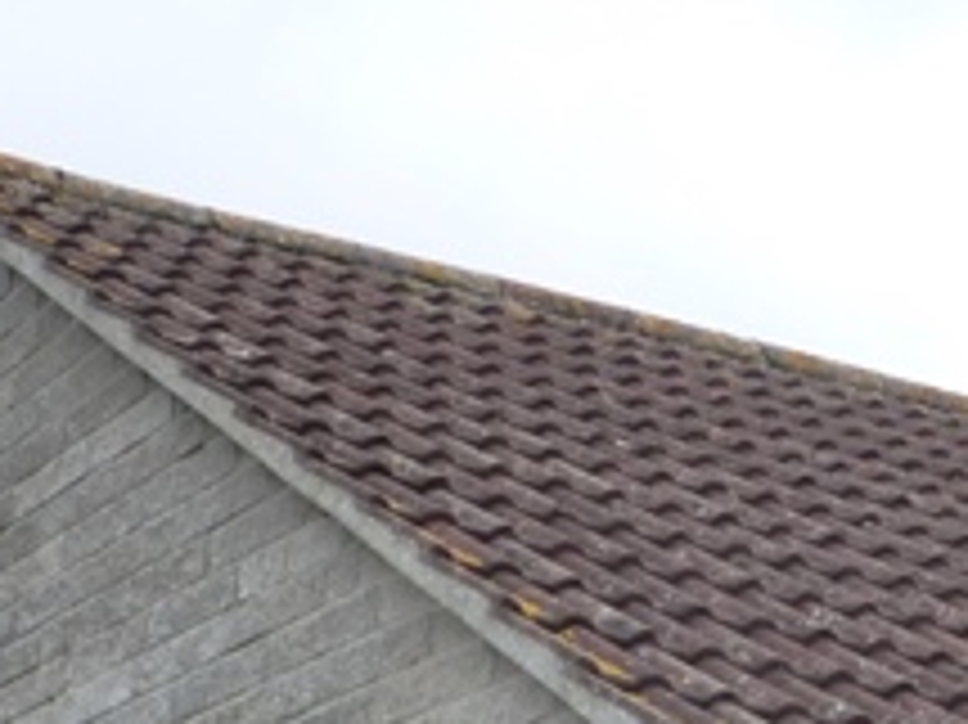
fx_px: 3326
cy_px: 1538
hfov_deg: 16.3
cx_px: 873
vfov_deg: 11.1
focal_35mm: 119
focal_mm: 4.3
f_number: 4
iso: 160
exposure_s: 1/400
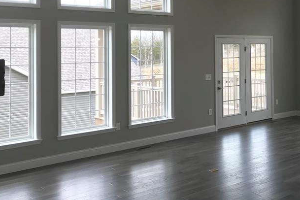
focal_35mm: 49
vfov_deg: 27.1
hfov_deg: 39.1
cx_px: 231
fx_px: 408
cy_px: 49
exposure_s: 1/120
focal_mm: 3.99
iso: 32
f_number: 1.8
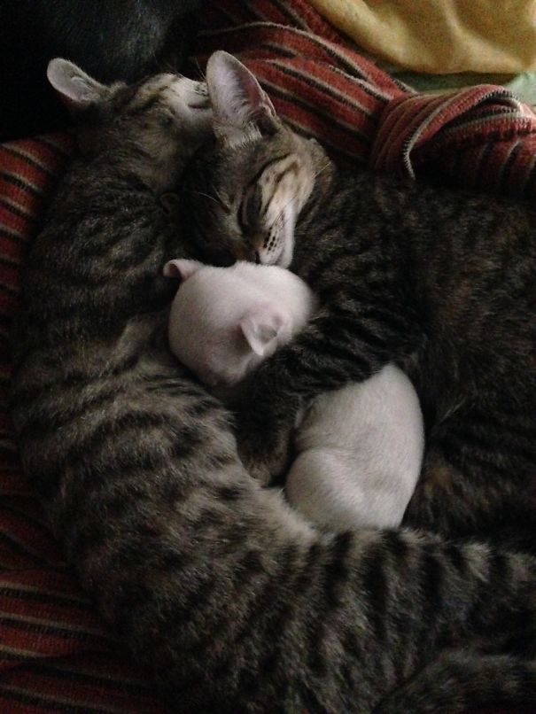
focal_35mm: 33
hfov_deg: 43.0
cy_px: 357
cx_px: 268
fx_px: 681
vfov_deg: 55.3
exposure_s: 1/15
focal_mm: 4.12
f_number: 2.4
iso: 1600
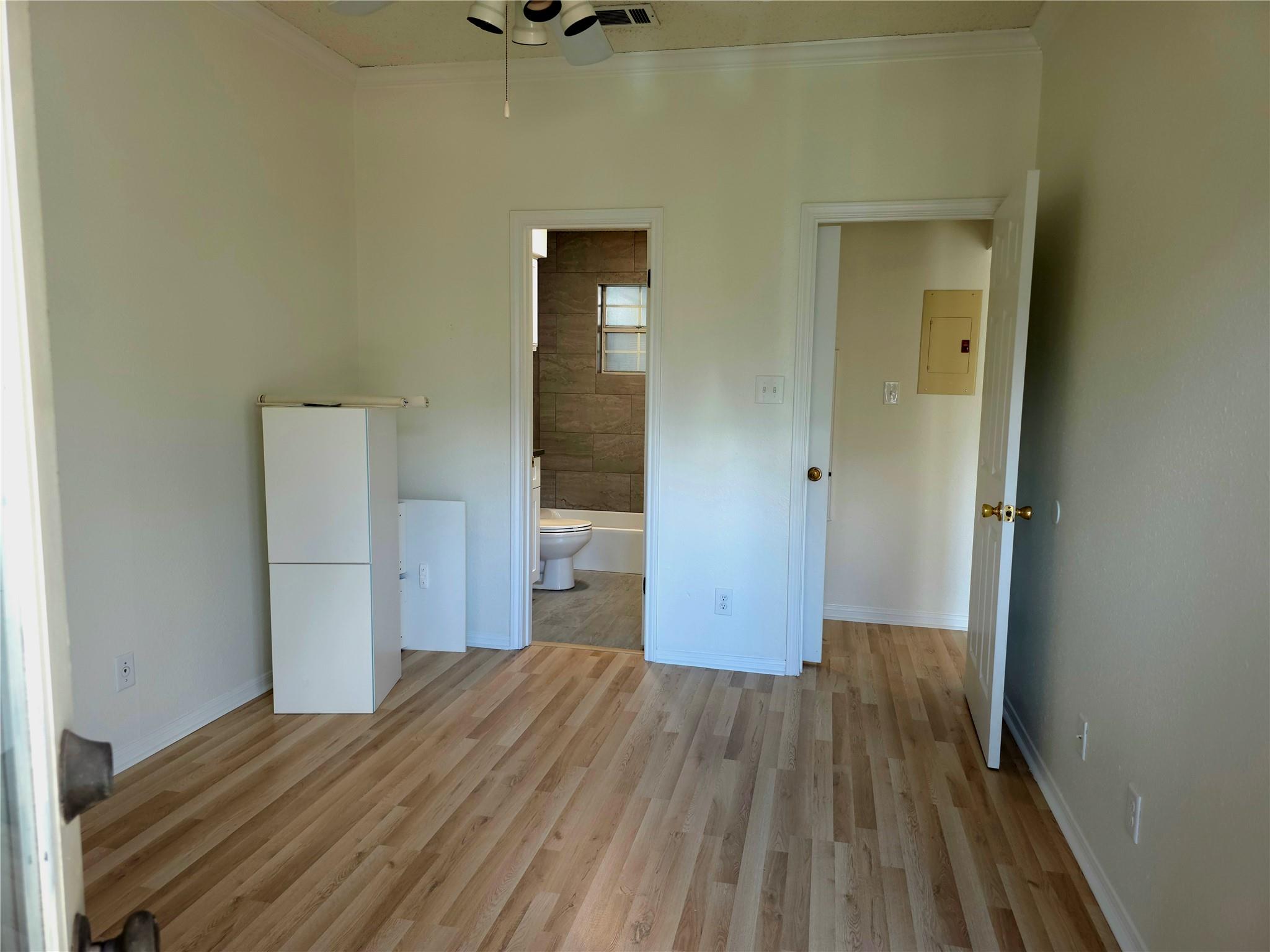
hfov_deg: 73.9
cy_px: 476
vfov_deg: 58.9
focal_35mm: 23
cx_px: 635
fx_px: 844
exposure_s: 1/60.2
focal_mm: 6.3
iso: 80
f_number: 1.7
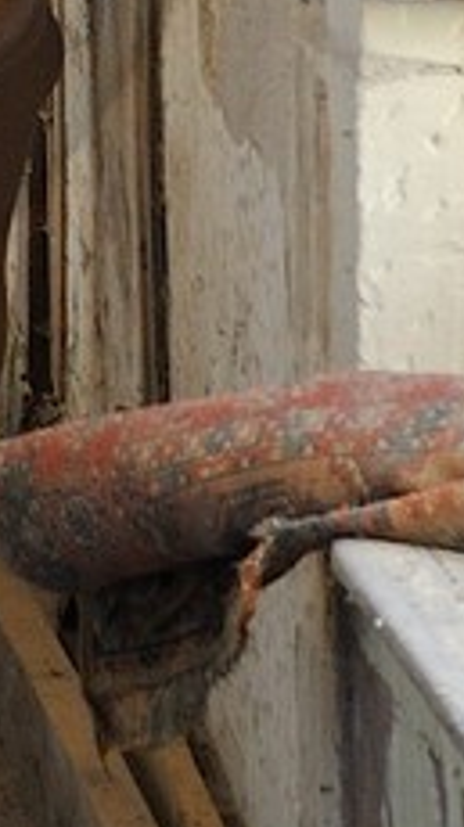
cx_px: -816
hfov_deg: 5.5
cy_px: -536
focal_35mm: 211
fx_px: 4625
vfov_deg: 9.8
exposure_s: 1/60
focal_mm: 29
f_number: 5
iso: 800
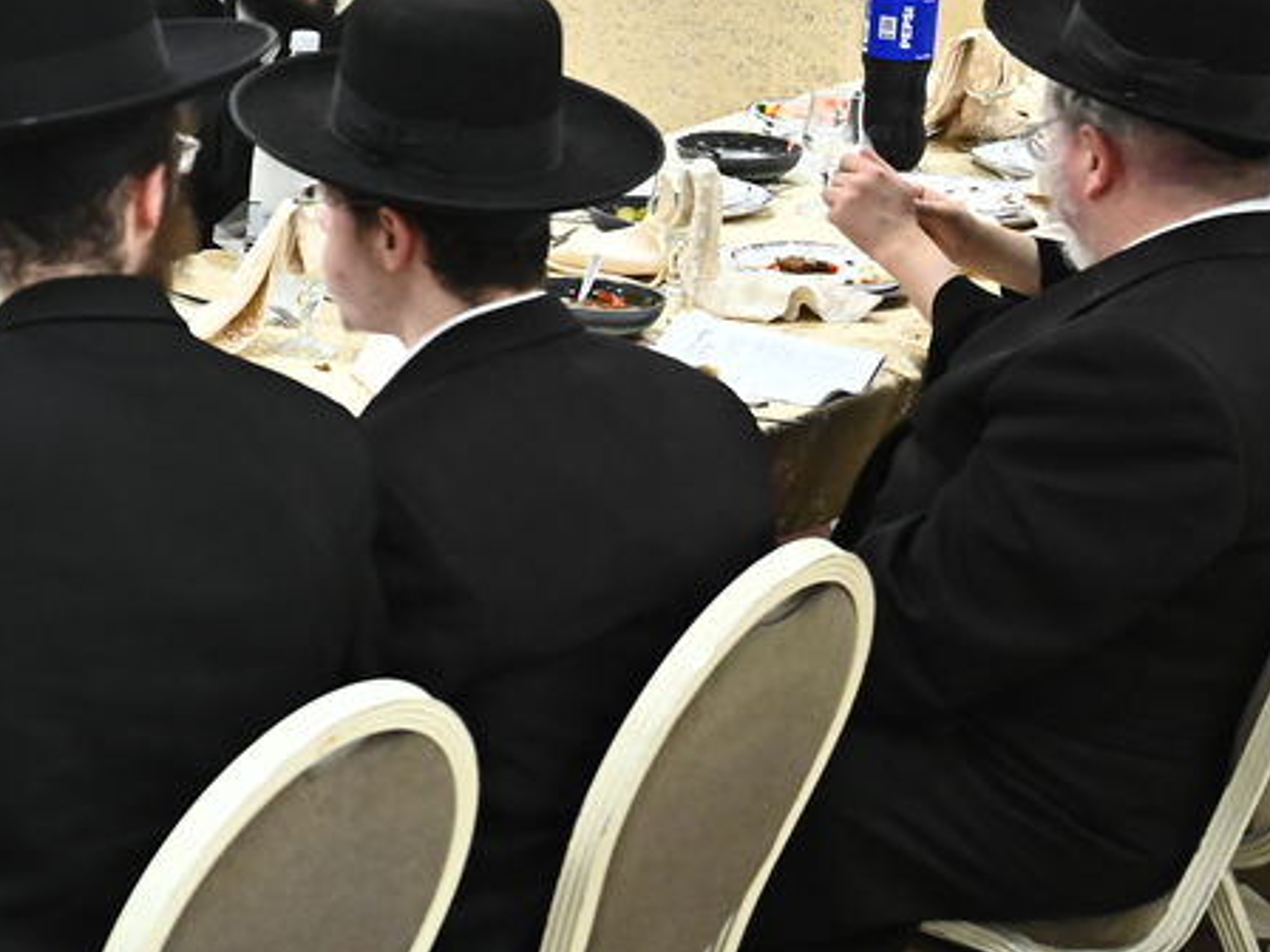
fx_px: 3742
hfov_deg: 17.6
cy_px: 129
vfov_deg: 14.4
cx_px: -541
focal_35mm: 102
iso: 3200
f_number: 4.5
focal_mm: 34
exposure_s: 1/160
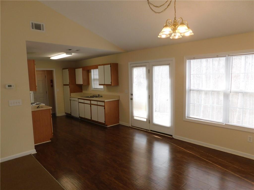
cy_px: 95
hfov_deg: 71.6
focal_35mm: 24
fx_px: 176
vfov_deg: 56.8
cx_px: 127
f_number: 3
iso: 125
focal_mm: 4.1
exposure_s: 1/50
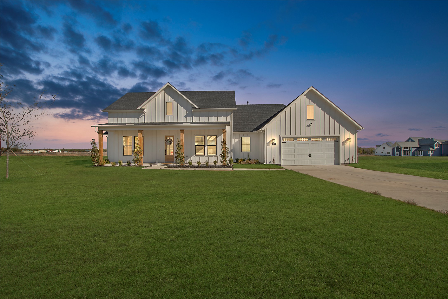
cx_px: 224
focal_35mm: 15
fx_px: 187
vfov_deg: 77.3
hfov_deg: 100.4
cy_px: 150
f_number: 7.1
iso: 100
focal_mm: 10
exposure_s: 1/2000
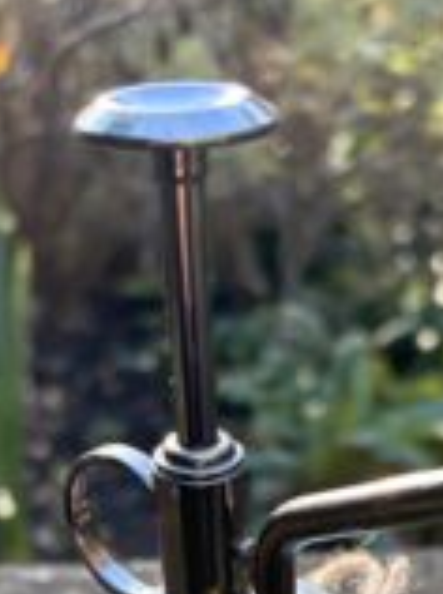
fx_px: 1129
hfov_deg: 22.2
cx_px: 259
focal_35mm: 66
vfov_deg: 26.8
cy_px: 673
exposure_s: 1/121
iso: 100
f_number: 1.6
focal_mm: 5.96
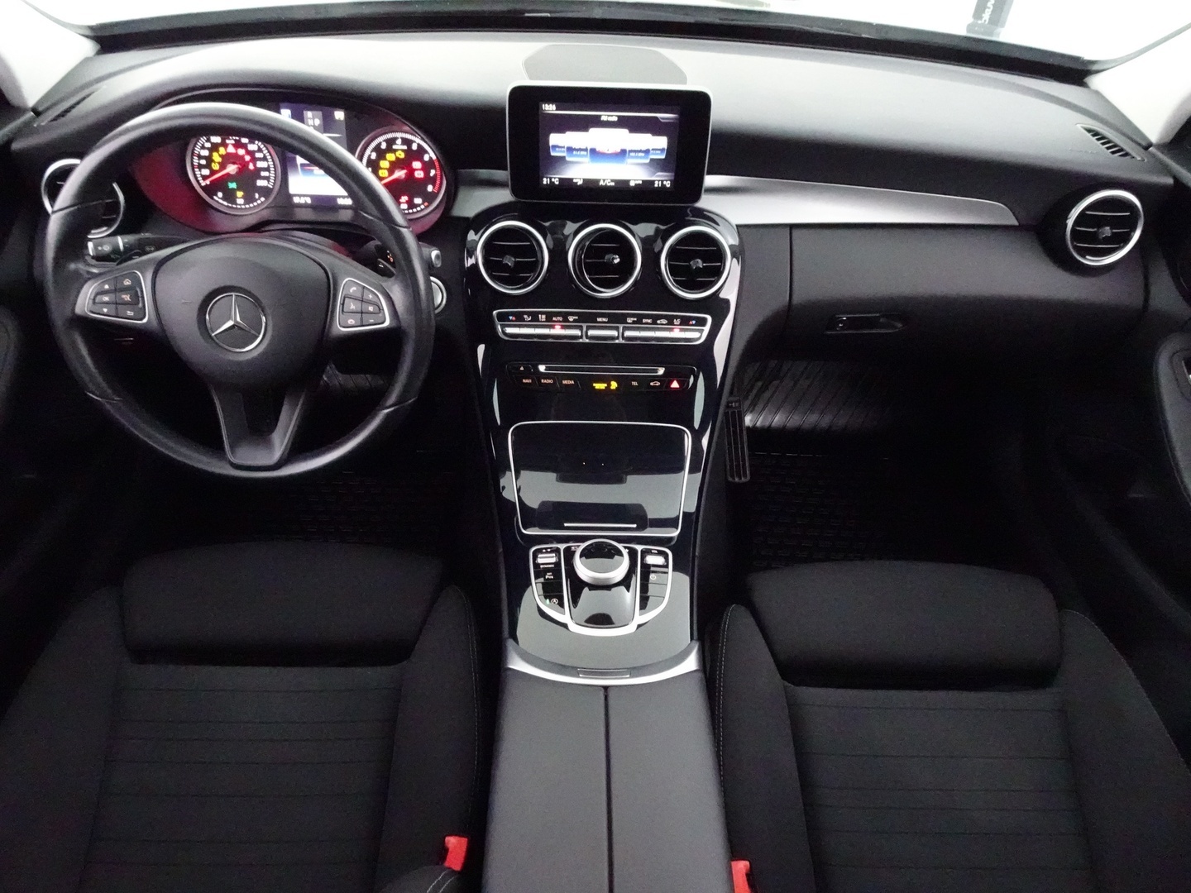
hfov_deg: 71.6
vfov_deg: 56.8
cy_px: 446
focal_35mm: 24
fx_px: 826
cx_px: 596
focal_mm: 4.25
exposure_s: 1/15
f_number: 3.5
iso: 3200
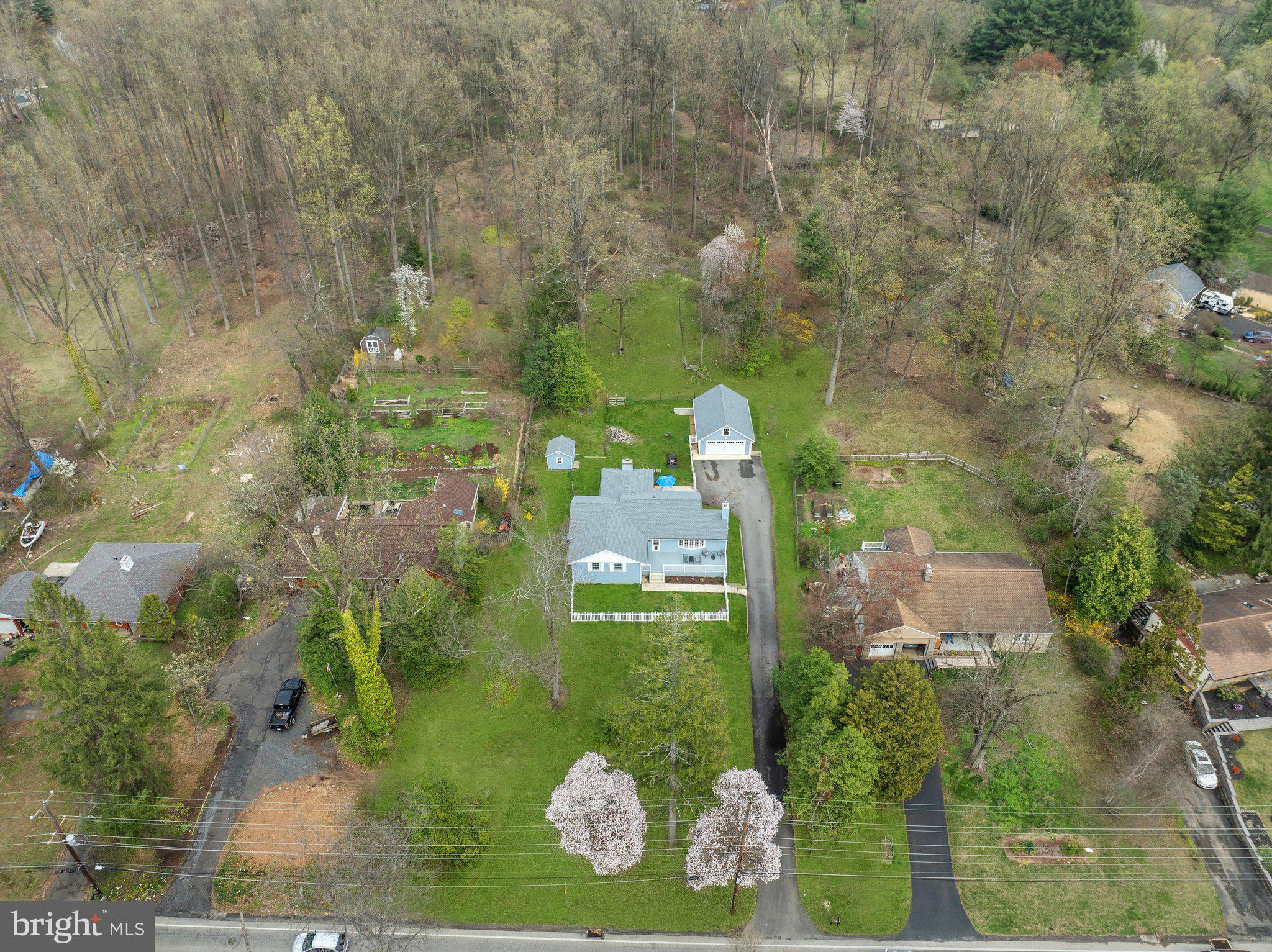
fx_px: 881
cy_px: 476
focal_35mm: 24
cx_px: 636
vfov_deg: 56.8
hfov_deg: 71.6
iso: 100
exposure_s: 1/500
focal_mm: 12.29
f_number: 2.8
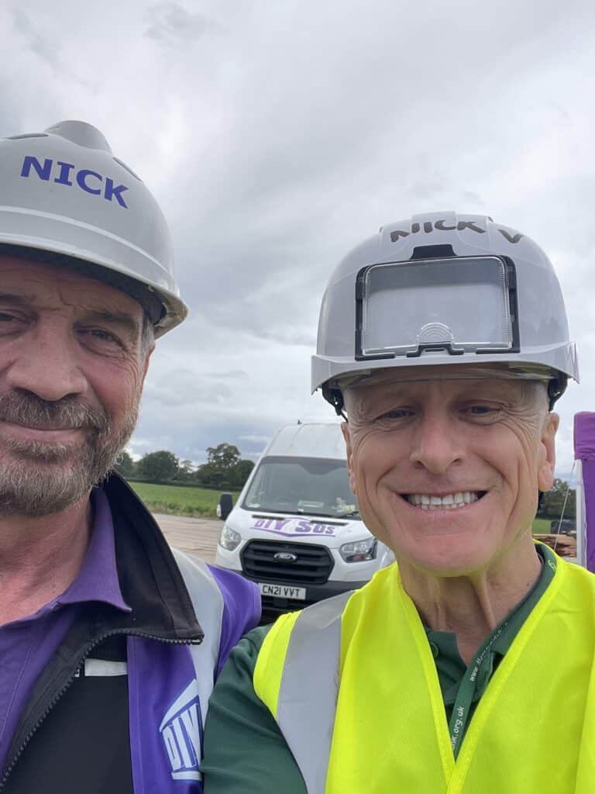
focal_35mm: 30
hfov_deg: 46.8
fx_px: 688
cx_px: 298
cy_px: 397
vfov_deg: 60.0
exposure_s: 1/129
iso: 25
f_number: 2.2
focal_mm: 2.71
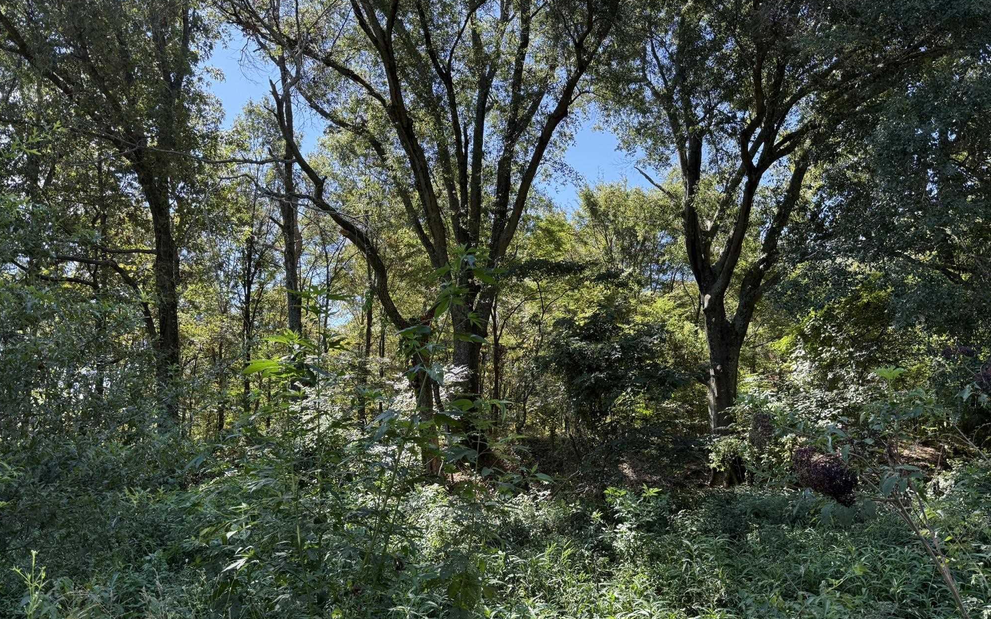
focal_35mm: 26
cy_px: 357
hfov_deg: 70.4
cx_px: 500
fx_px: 702
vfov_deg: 47.4
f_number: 1.78
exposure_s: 1/689
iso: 100
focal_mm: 6.76
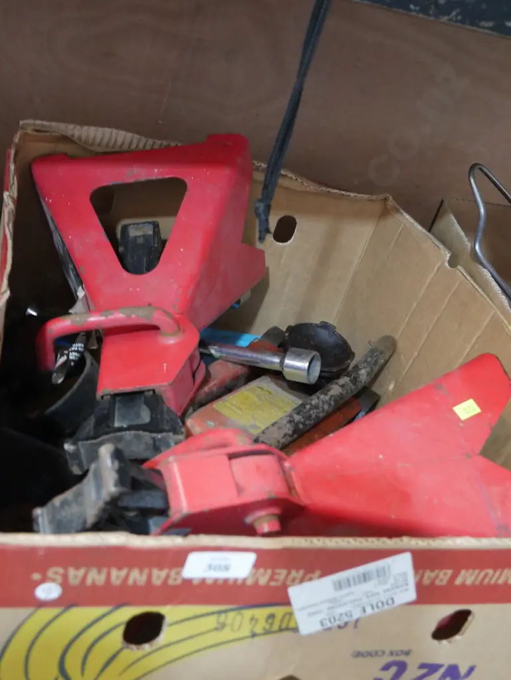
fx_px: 826
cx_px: 256
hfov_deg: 34.4
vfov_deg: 44.8
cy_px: 340
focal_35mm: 42
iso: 3200
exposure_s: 1/50
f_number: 4.6
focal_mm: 21
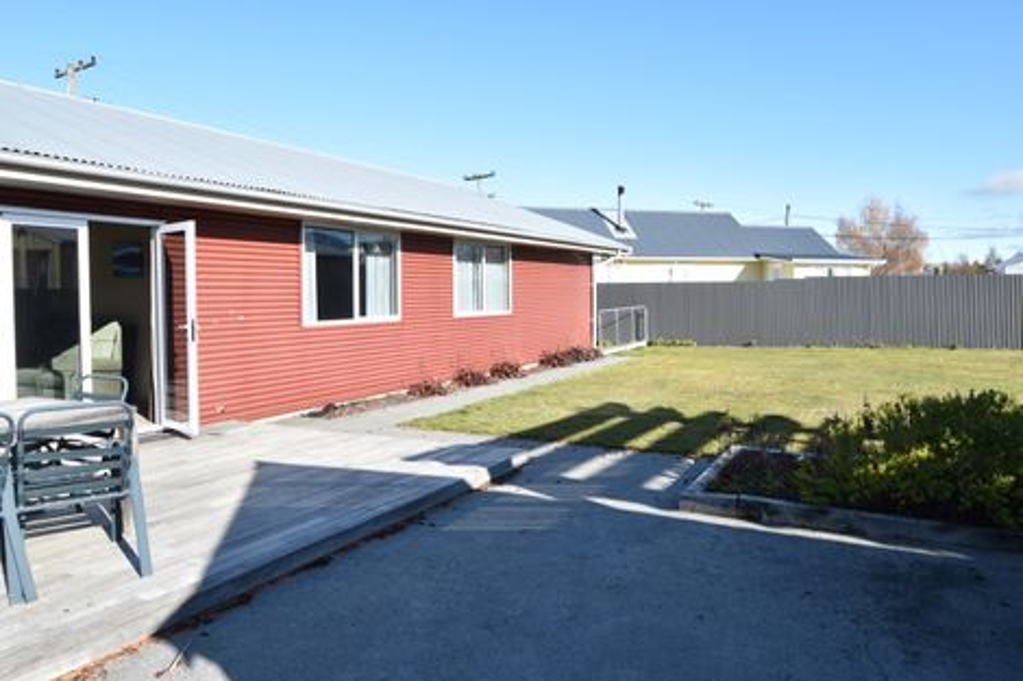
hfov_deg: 70.5
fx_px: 724
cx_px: 512
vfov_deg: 50.4
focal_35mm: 26
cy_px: 340
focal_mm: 17
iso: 200
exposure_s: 1/320
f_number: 9
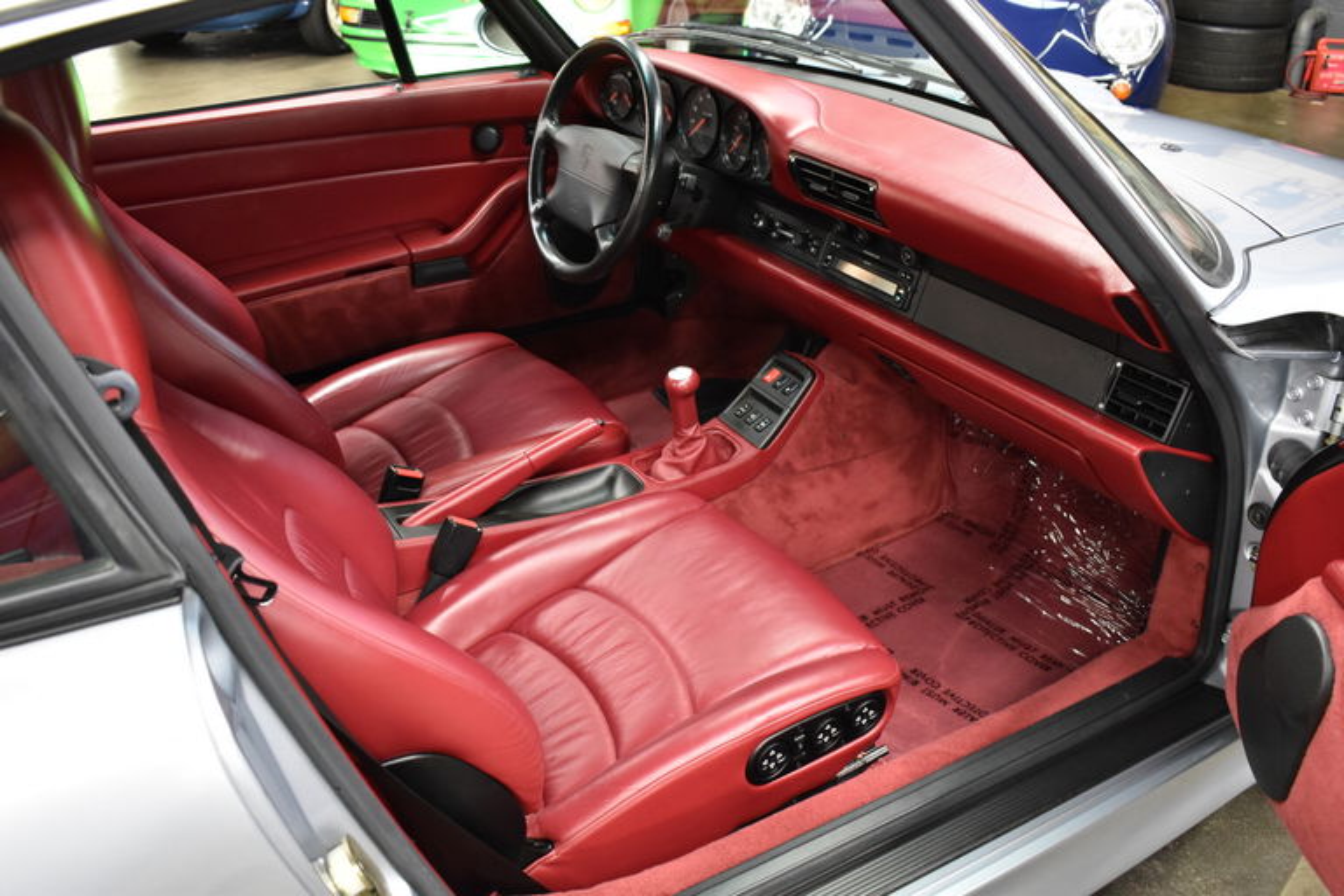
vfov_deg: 41.7
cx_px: 672
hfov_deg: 59.5
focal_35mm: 32
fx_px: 1176
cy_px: 448
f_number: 3.8
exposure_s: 1/30
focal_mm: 21
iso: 1800
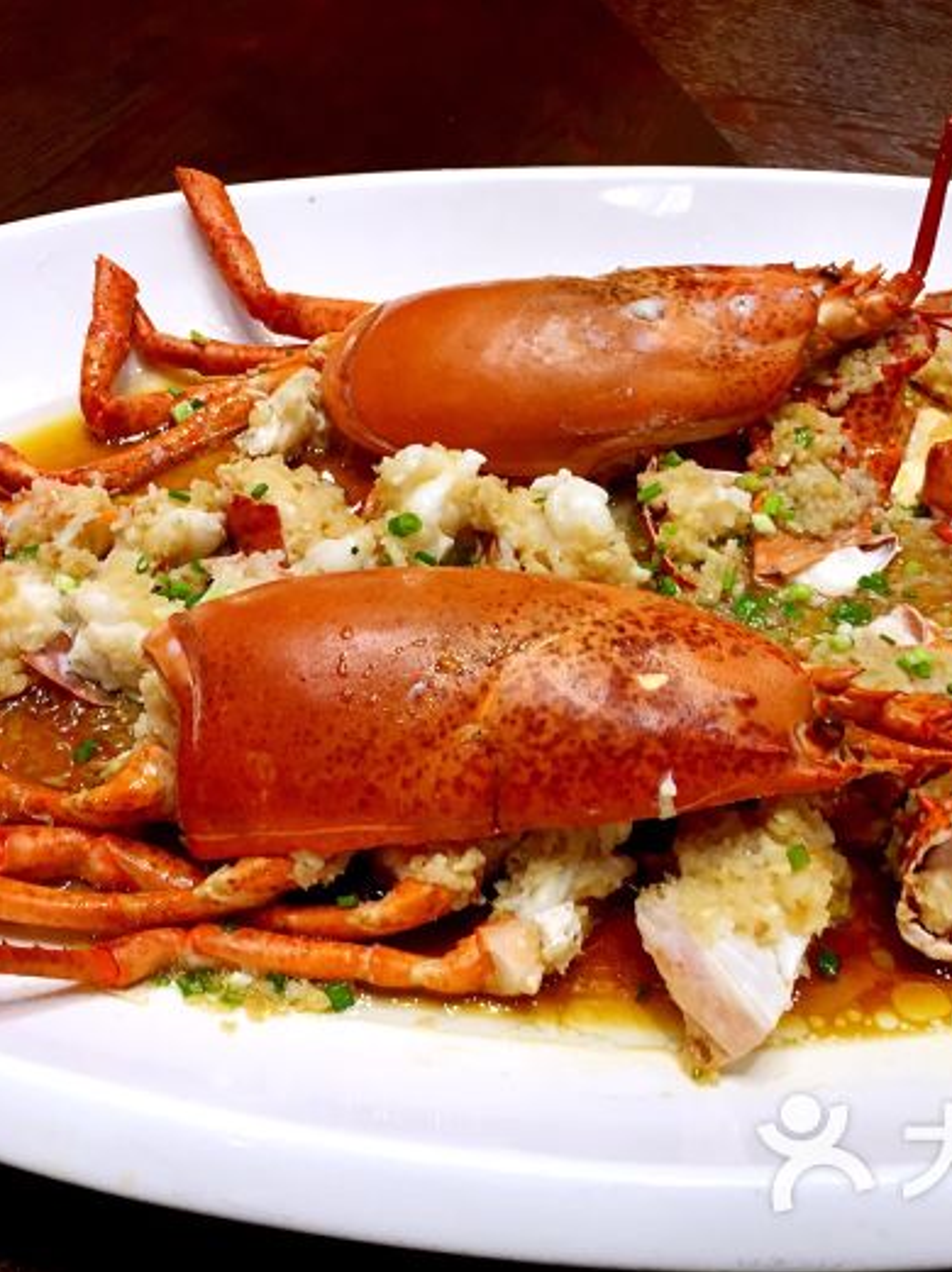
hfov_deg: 36.8
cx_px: 515
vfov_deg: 47.9
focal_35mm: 39
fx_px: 1432
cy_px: 638
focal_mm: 4.15
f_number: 2.2
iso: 64
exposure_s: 1/30
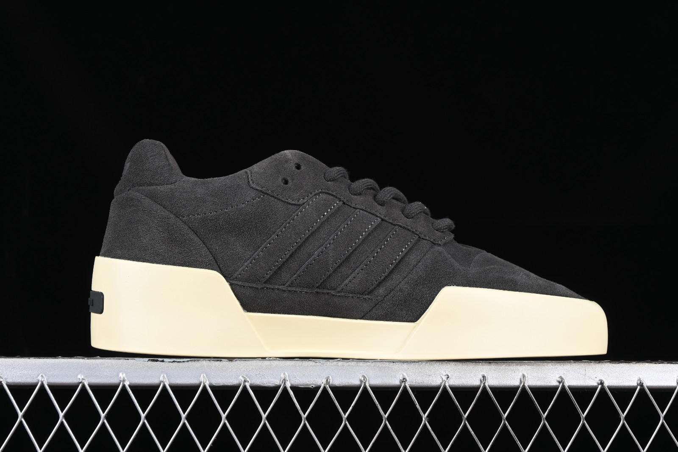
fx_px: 1412
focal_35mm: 75
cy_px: 226
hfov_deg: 27.0
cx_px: 339
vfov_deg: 18.2
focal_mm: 50
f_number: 6.3
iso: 160
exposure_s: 1/60
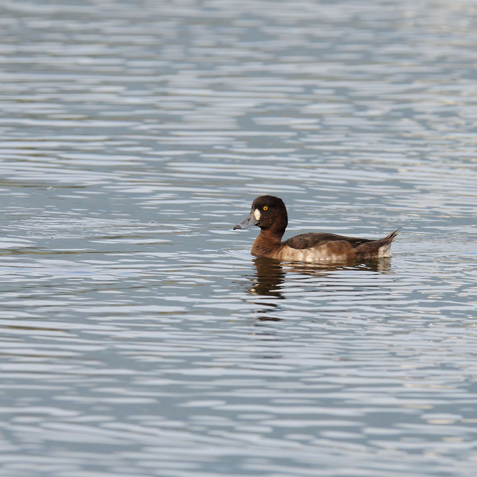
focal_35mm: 1196
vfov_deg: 1.5
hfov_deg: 1.5
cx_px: 346
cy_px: 231
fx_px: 18646
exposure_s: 1/320
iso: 250
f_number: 6.3
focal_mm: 500
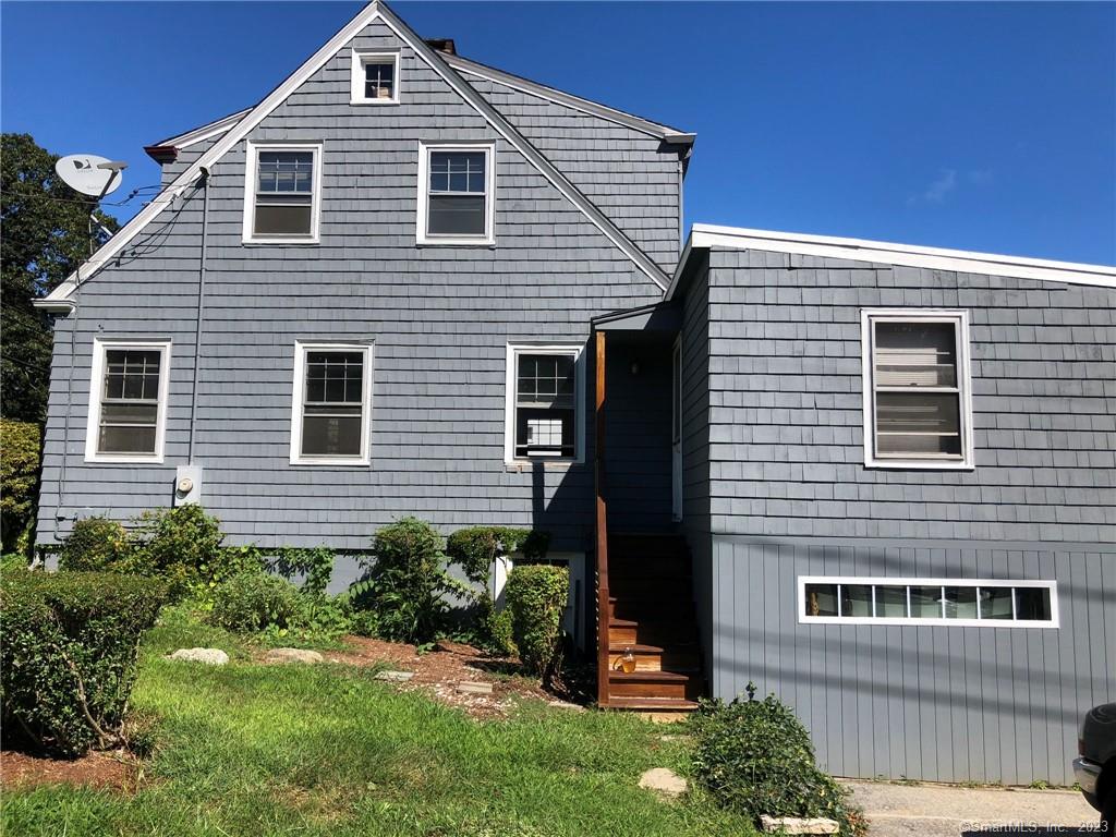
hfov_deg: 63.4
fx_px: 903
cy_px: 418
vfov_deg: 49.7
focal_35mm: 28
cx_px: 558
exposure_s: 1/2024
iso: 20
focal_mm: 3.99
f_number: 1.8
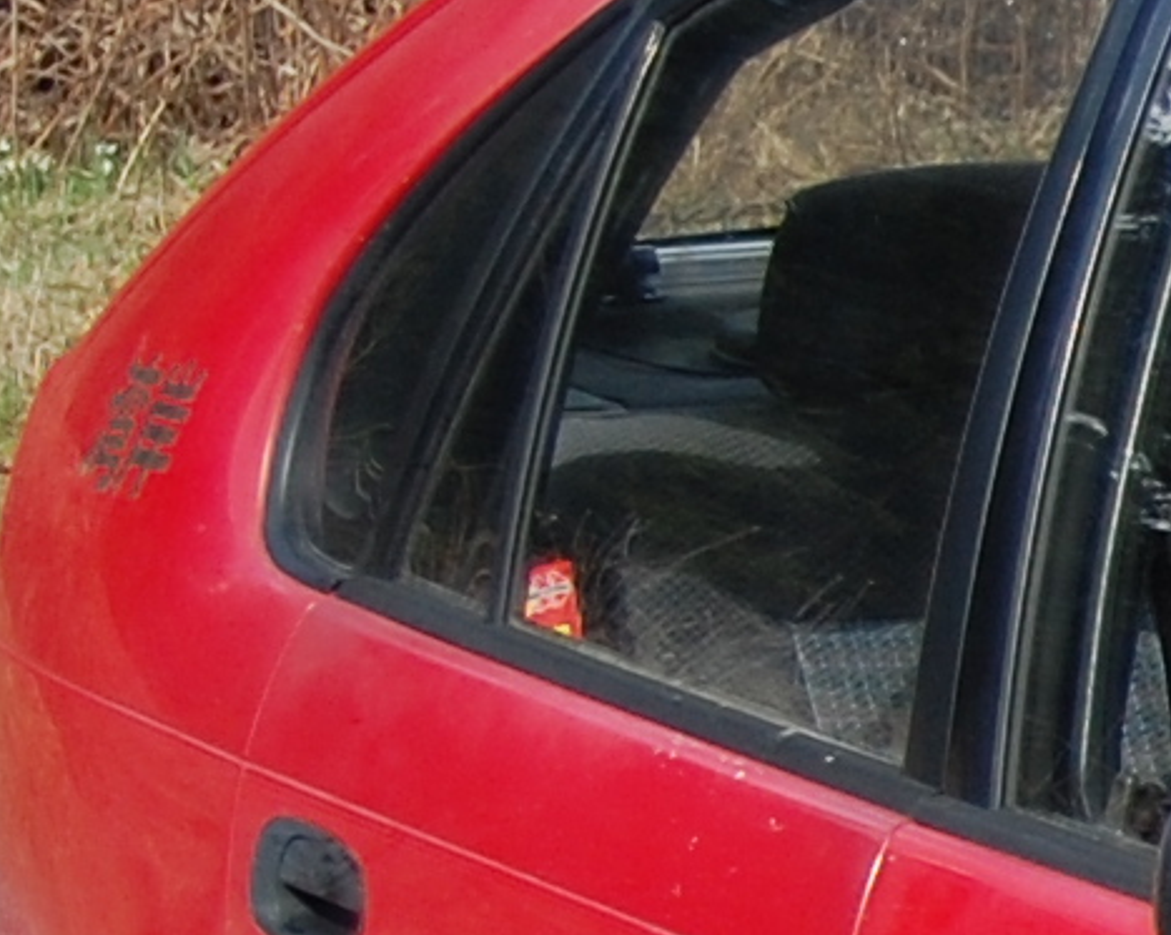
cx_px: 3317
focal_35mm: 281
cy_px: 1218
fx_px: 9733
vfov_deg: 5.5
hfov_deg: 6.4
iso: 250
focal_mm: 31
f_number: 4.5
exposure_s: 1/1000
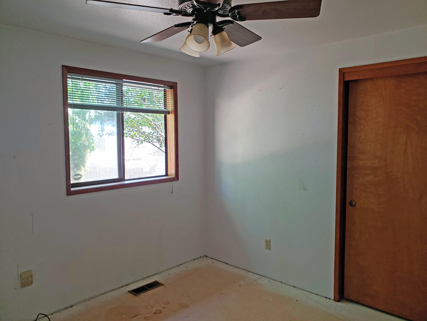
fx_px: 321
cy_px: 160
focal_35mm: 26
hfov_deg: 67.3
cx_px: 214
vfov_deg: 53.1
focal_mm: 4.3
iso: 160
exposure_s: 1/38
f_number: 2.4
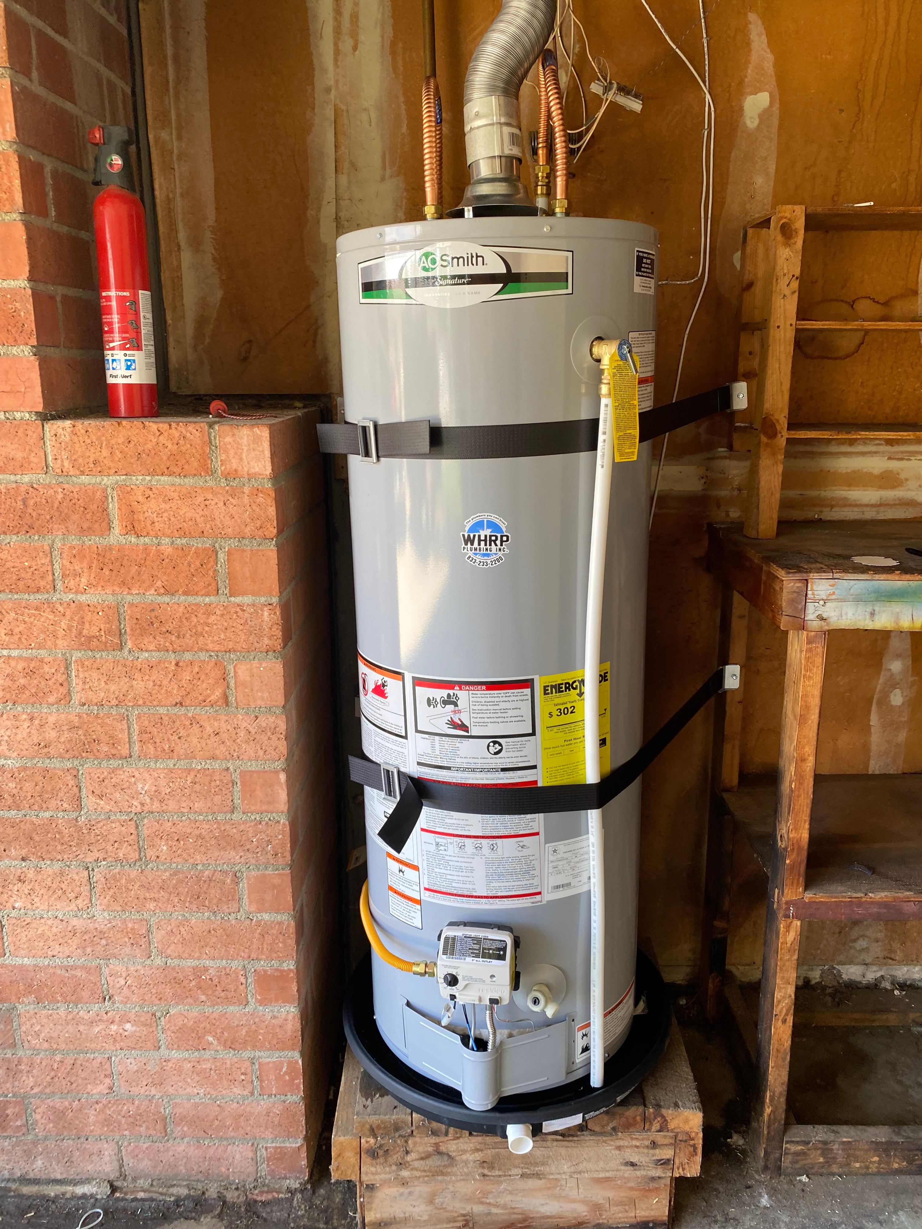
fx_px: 923
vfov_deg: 67.3
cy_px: 614
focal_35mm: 26
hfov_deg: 53.1
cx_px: 461
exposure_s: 1/121
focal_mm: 4.25
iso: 80
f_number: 1.8
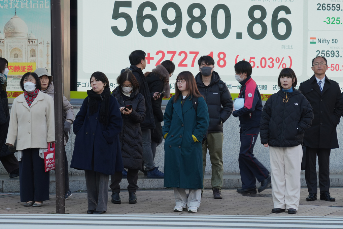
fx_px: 1810
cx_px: 171
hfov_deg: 10.8
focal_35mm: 190
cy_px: 115
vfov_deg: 7.2
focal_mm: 126
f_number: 5.6
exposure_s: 1/250
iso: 400
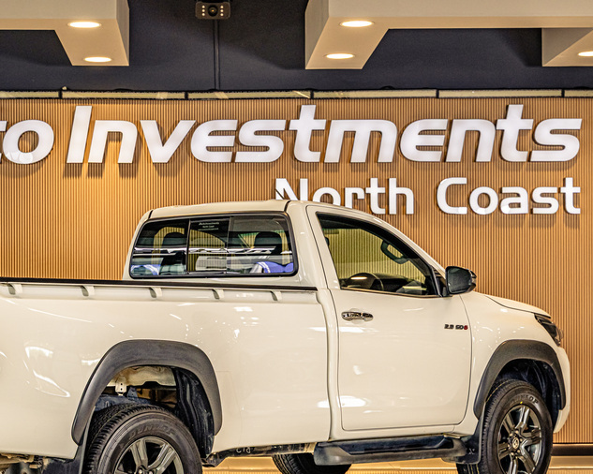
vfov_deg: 16.9
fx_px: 1597
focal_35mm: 91
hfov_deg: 21.0
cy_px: 304
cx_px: 194
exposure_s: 1/200
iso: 640
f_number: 5.6
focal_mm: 60
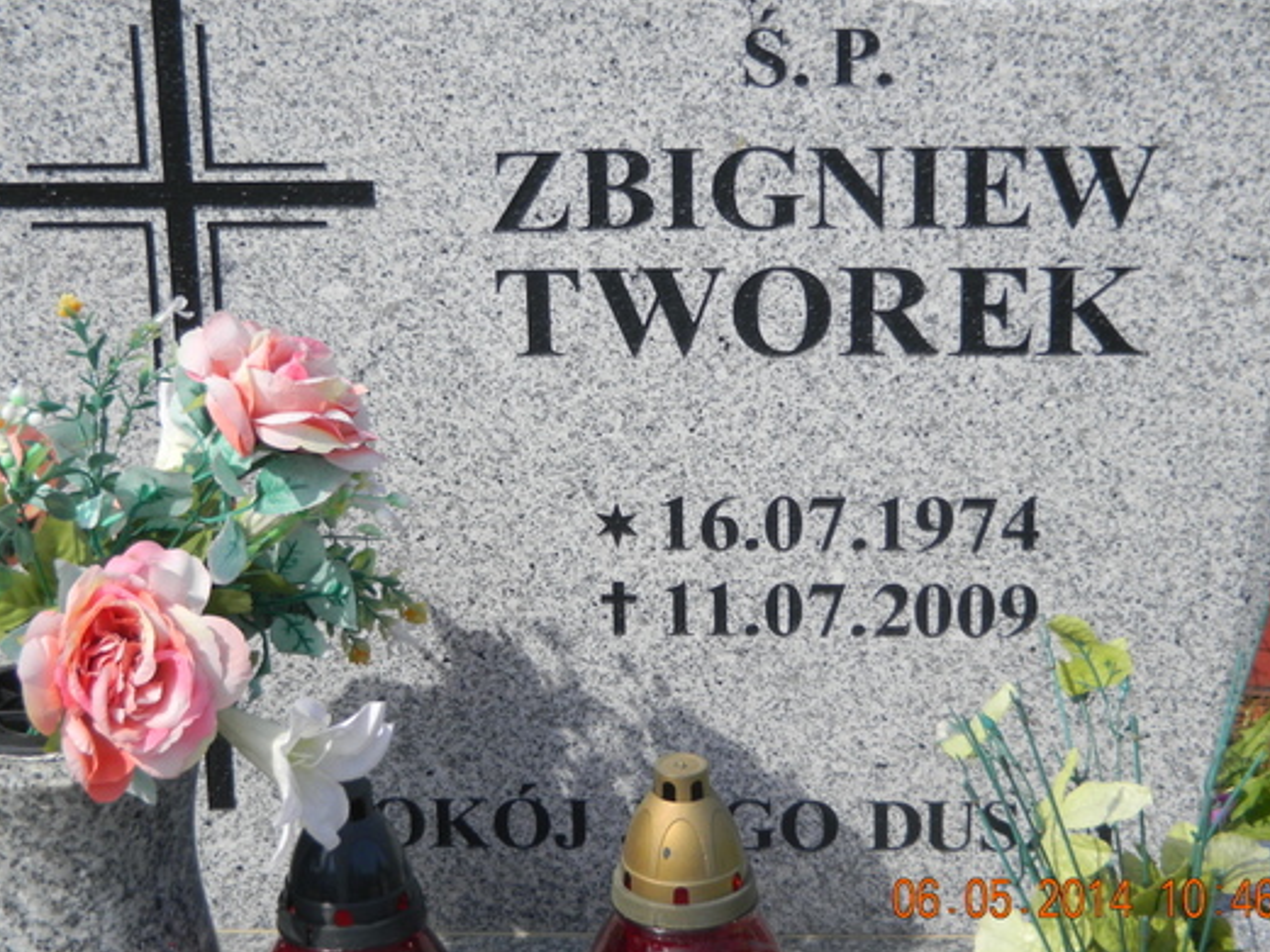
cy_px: 436
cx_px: 592
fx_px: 3743
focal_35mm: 102
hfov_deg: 19.3
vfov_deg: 14.5
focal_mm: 14.9
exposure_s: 1/102
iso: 80
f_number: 9.6
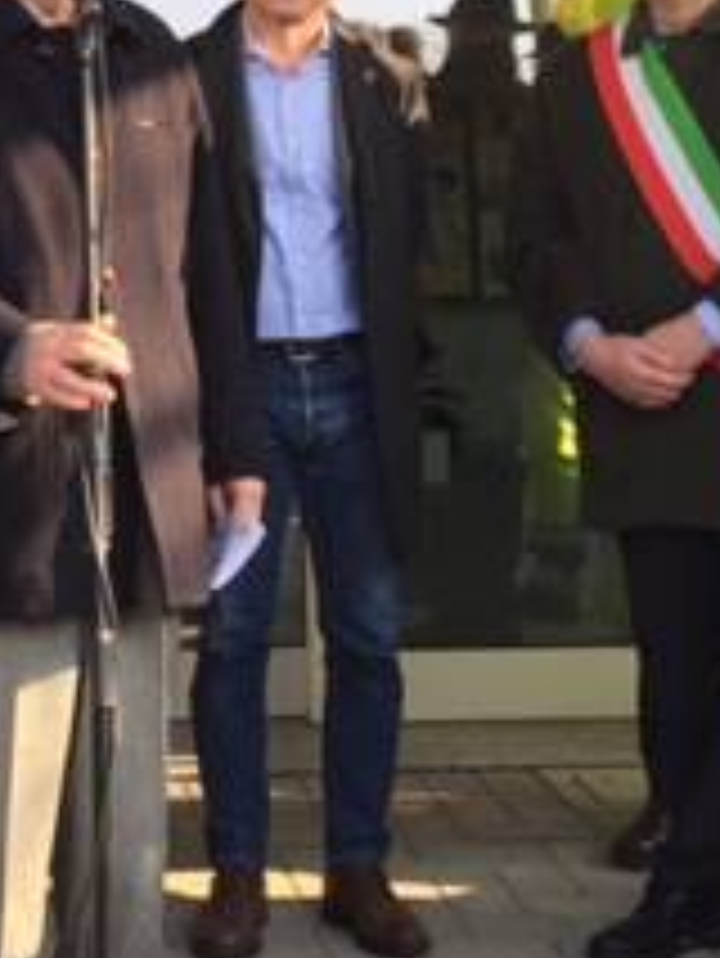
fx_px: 2410
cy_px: 193
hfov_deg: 16.7
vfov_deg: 22.2
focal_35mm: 87
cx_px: 54
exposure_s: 1/335
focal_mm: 4.15
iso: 32
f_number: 2.2
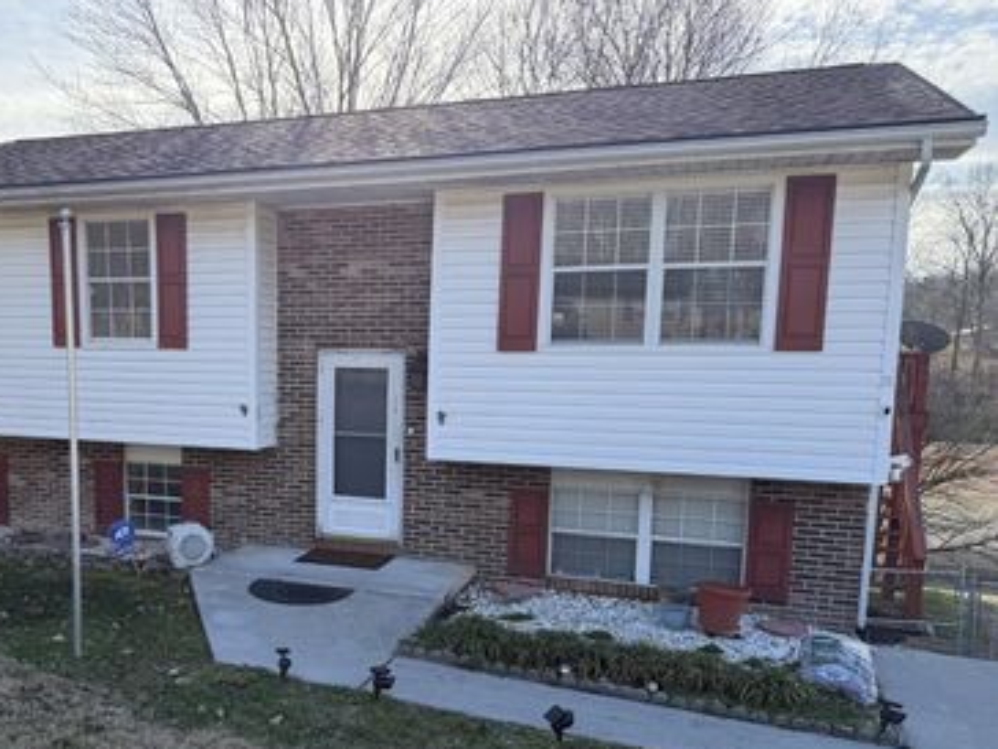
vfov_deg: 42.6
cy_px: 471
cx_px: 315
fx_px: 951
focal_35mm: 33
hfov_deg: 54.0
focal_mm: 6.76
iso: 80
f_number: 1.78
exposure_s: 1/1653
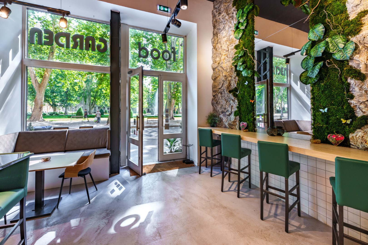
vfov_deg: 81.2
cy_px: 122
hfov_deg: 104.3
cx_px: 184
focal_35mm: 14
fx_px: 143
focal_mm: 14
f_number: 9
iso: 100
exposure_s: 1/6
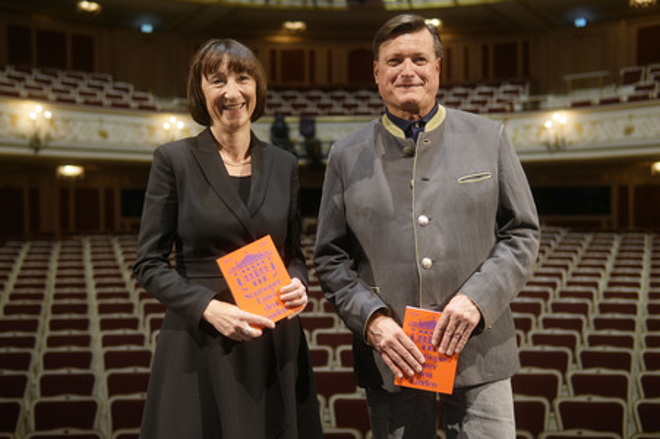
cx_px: 330
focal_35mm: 45
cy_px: 220
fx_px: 824
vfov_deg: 29.8
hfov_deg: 43.6
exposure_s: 1/30
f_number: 1.8
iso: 100
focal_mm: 30
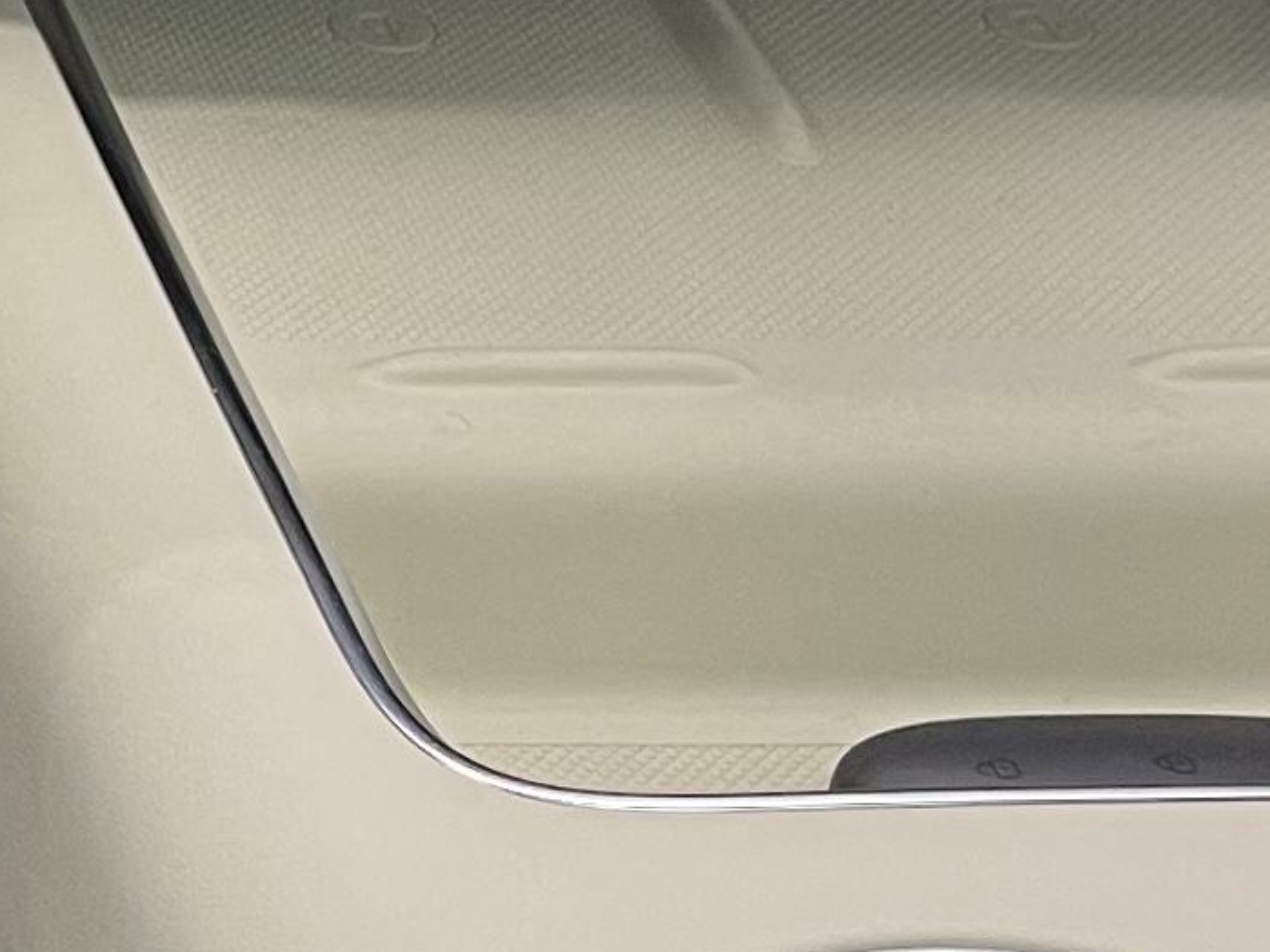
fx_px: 5502
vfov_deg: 9.7
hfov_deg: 11.9
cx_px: -1183
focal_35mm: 150
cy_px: -374
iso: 200
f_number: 1.5
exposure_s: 1/48
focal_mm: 5.7
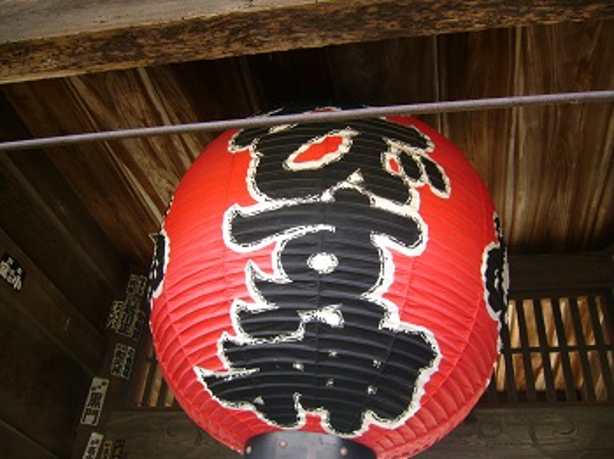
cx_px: 307
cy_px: 230
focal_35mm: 35
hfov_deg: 52.7
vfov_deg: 40.7
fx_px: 620
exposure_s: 1/60
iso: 100
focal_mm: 5.8
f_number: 2.8
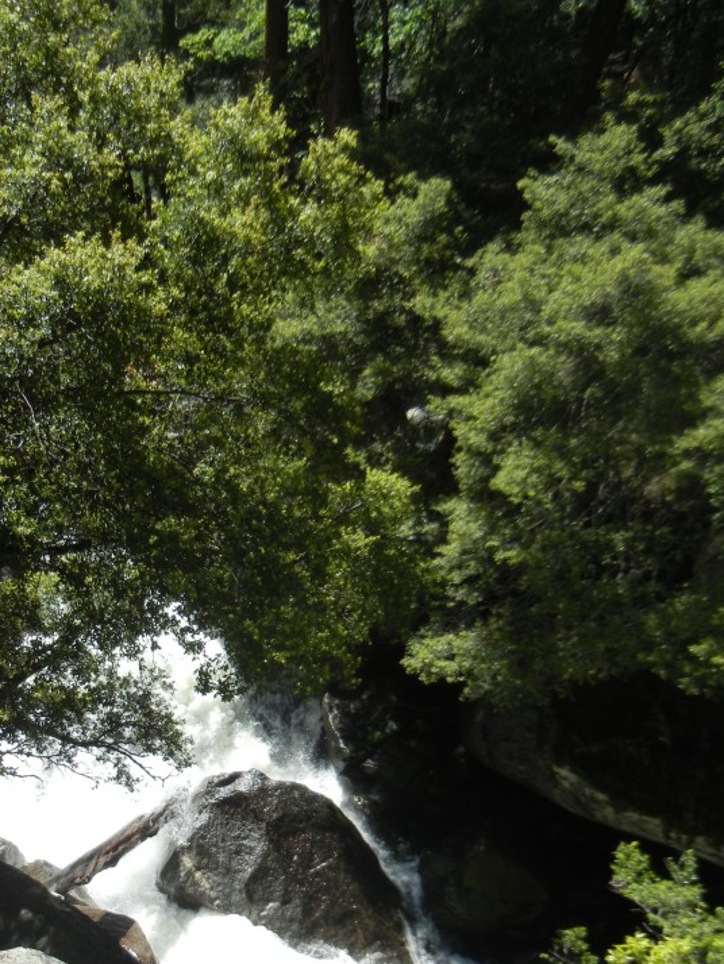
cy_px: 682
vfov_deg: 42.9
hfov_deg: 33.5
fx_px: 1198
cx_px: 284
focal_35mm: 43
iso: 160
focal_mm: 5.4
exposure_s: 1/907
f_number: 3.5
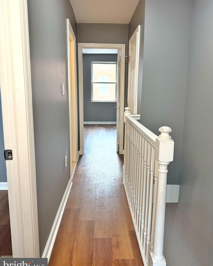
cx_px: 110
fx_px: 205
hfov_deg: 54.9
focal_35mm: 26
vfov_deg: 66.0
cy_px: 126
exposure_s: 1/120
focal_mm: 6.76
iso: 200
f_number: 1.78
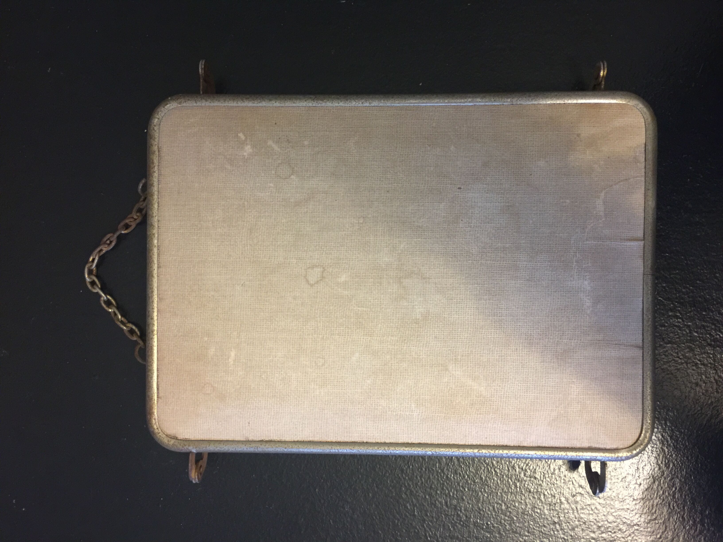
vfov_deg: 48.2
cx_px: 362
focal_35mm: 29
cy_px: 271
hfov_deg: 61.7
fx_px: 606
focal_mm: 4.15
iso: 125
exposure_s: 1/10
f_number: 2.2
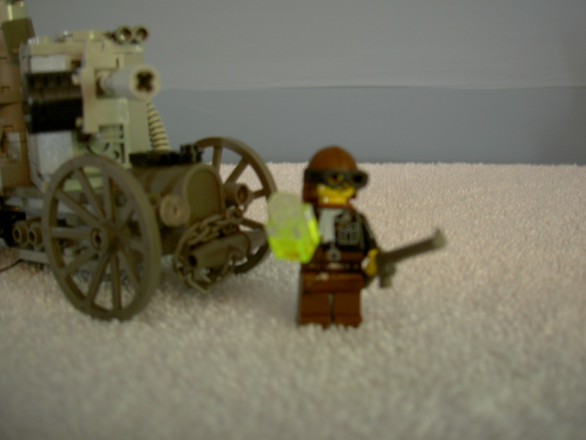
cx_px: 293
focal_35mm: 39
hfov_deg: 47.9
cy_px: 220
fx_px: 660
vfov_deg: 36.8
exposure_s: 1/8
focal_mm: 8
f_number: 2.8
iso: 100
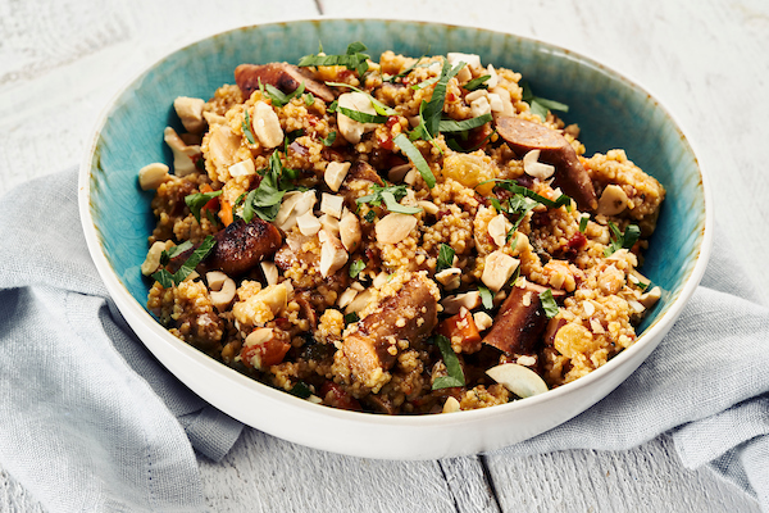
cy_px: 256
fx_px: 1922
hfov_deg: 22.6
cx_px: 384
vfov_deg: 15.2
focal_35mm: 90
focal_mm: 90
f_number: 11
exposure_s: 1/125
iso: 200
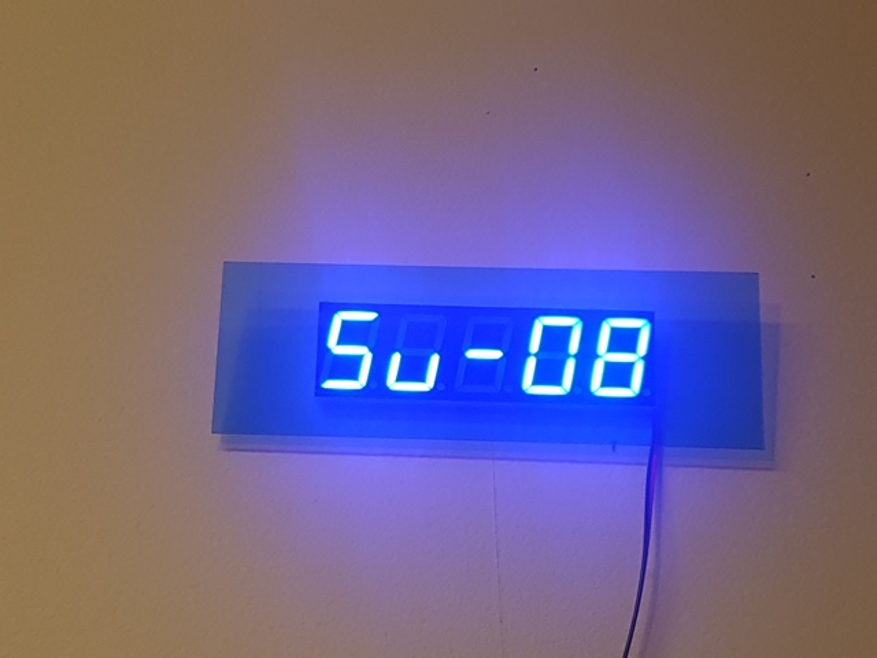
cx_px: 438
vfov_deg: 53.1
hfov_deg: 67.3
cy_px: 329
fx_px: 659
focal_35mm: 26
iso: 160
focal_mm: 4.2
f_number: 1.7
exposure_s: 1/60
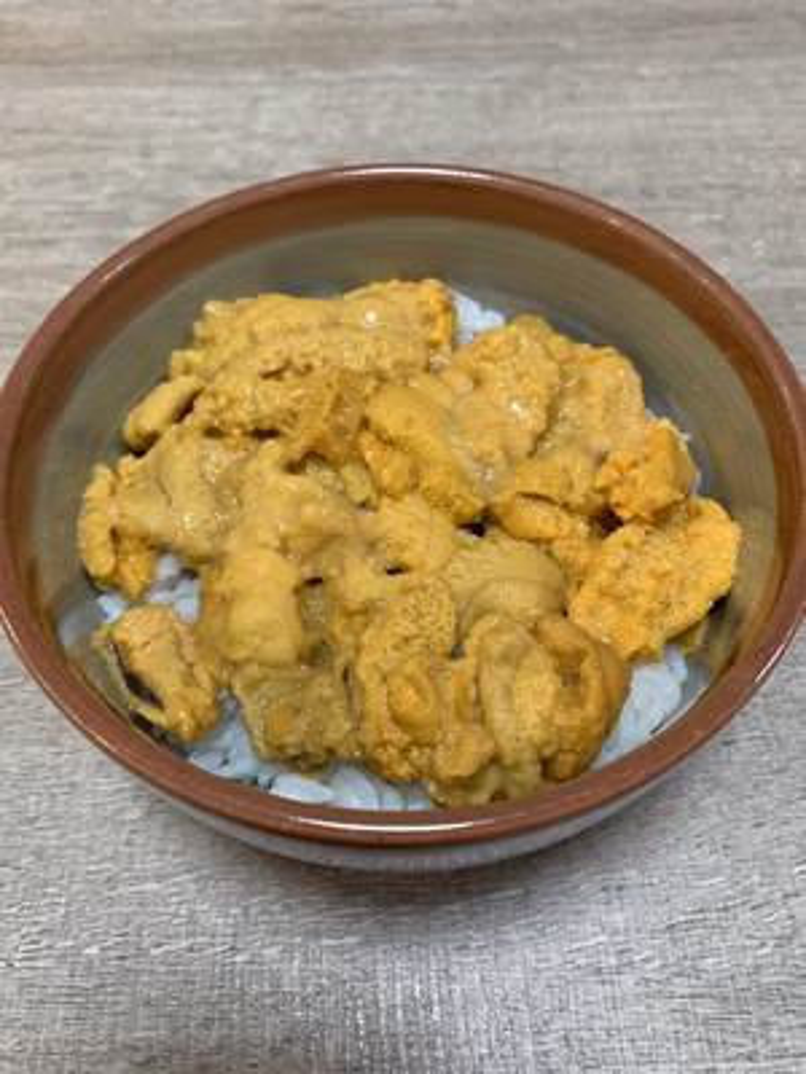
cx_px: 403
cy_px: 537
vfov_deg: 67.3
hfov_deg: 53.1
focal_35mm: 26
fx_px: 807
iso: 50
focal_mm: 4.25
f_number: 1.8
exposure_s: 1/50
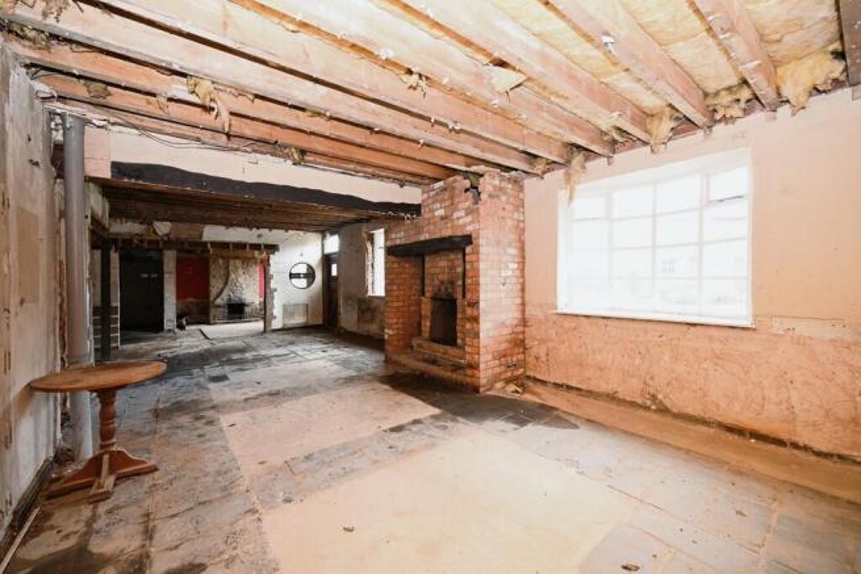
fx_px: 335
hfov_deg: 104.2
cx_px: 430
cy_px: 287
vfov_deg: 81.2
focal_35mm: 14
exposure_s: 1/60
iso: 1100
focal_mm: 14
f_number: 4
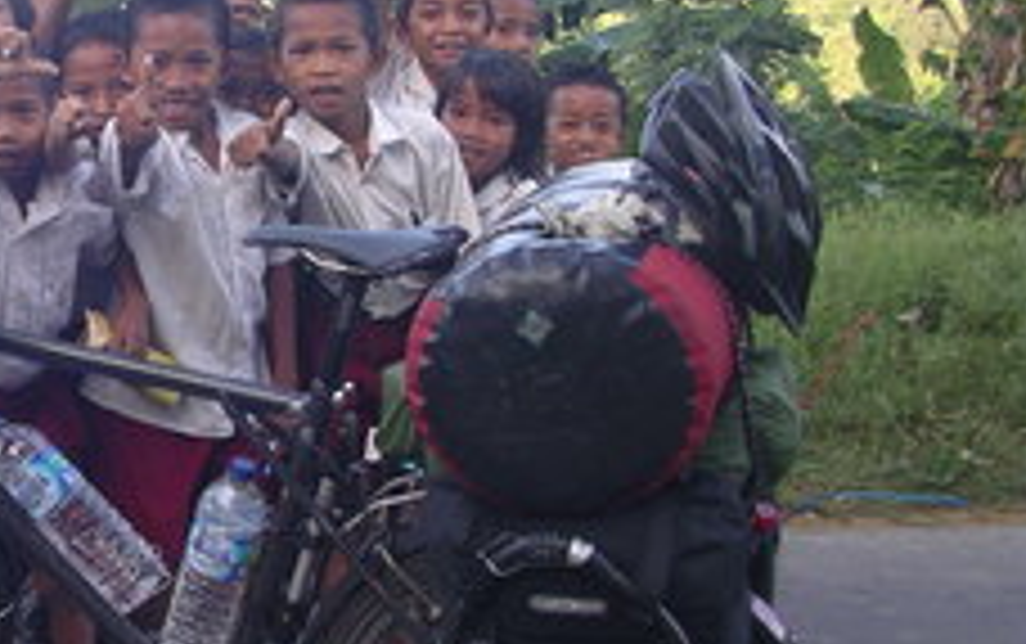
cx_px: 32
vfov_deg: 17.0
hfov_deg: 25.6
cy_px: 302
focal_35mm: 77
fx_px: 2155
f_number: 2.8
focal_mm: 5.7
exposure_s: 1/80
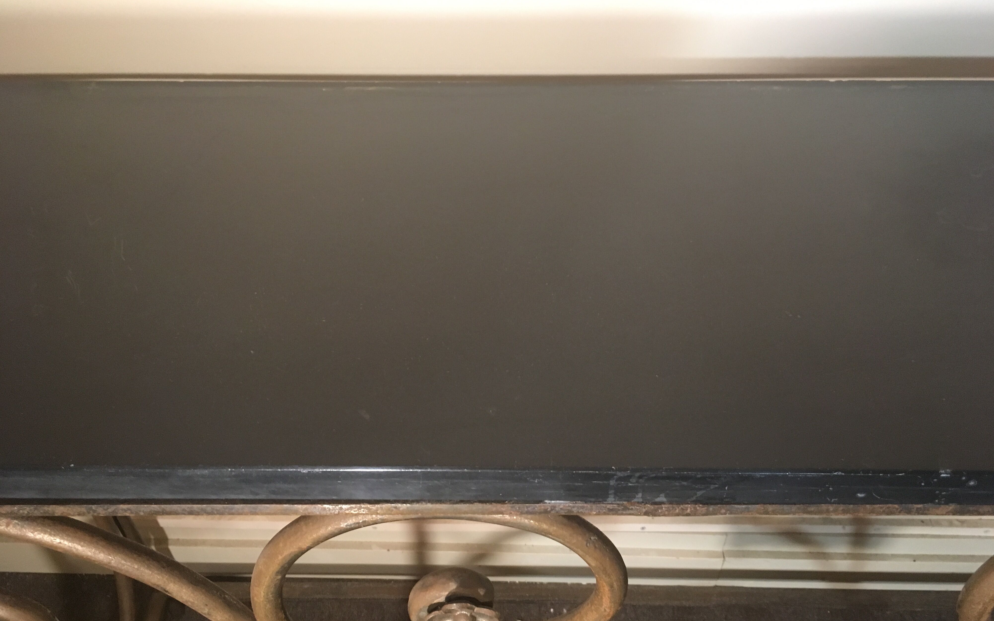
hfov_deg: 61.2
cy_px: 373
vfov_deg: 40.4
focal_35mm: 31
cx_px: 493
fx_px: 840
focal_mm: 4.15
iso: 250
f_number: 2.2
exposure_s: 1/33
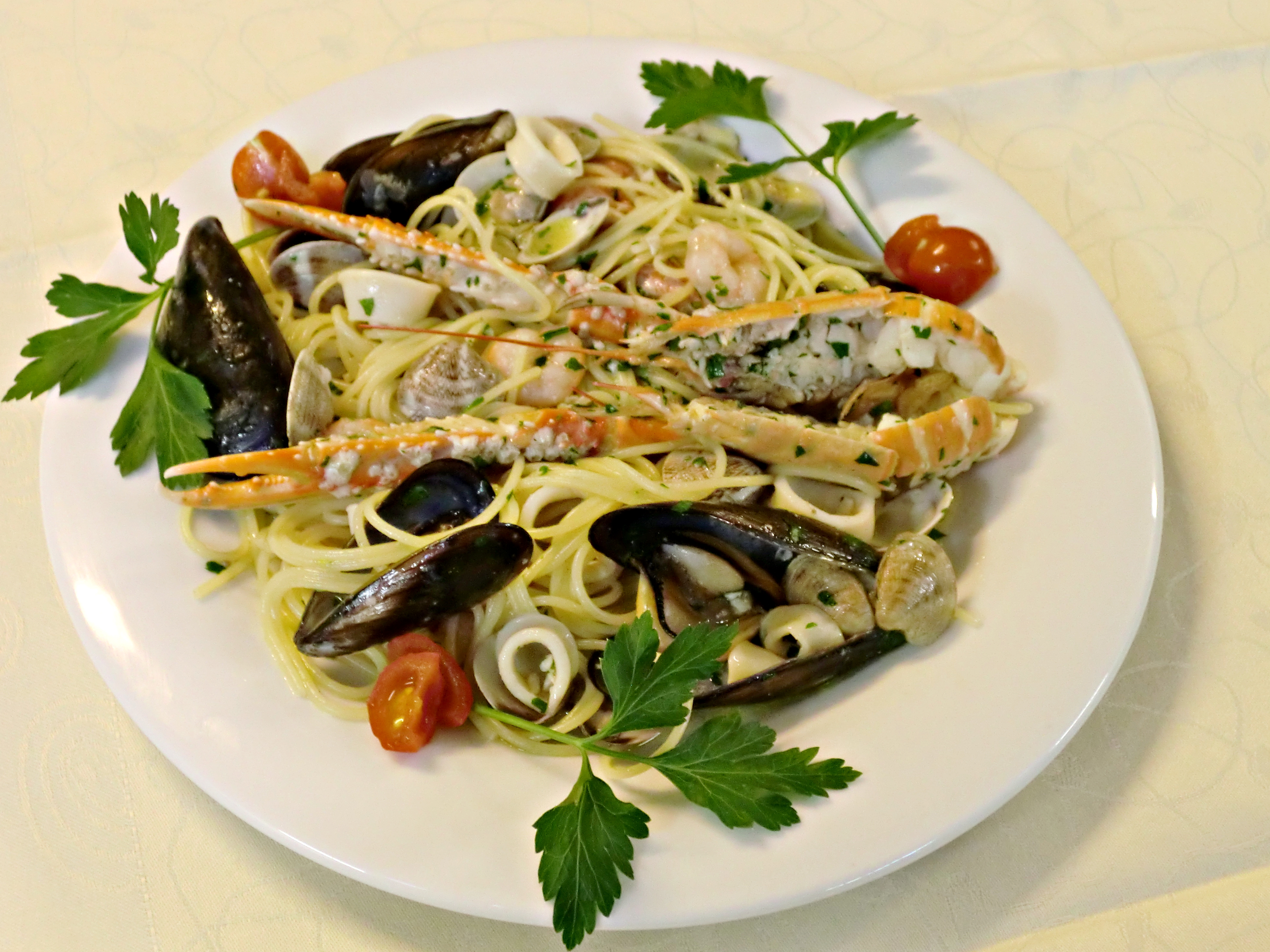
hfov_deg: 36.8
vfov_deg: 28.0
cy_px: 478
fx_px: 1908
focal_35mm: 52
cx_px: 624
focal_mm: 9.4
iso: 400
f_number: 3.8
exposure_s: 1/30
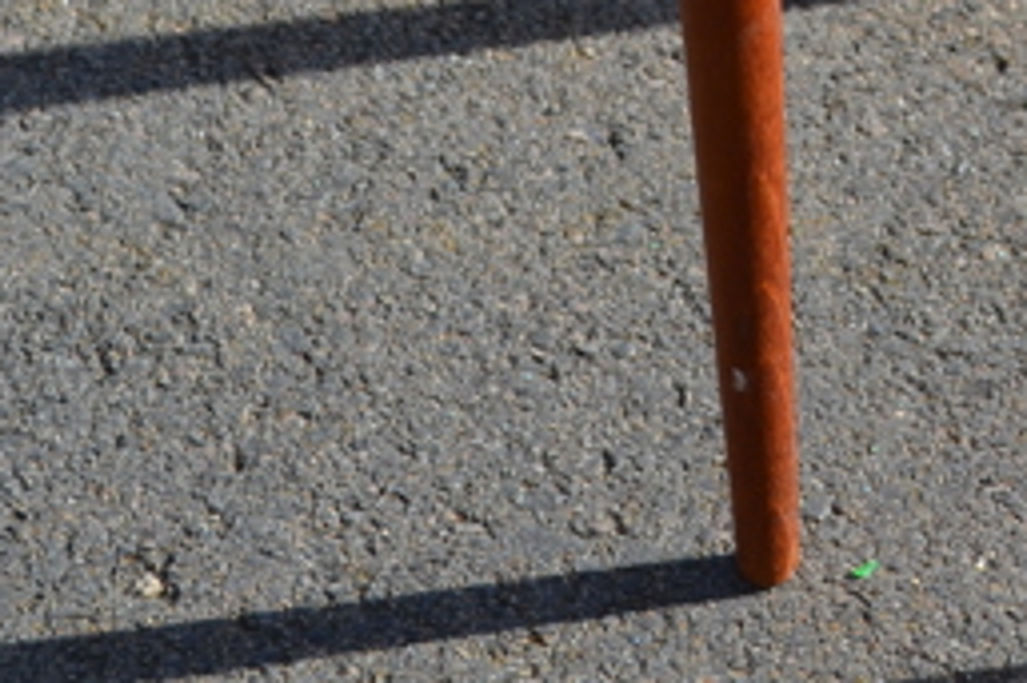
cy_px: -403
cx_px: 1407
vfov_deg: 8.0
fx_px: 4789
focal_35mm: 168
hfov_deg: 11.8
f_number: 7.1
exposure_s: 1/200
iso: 100
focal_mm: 32
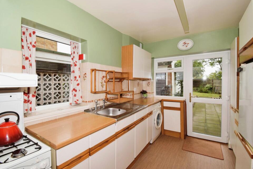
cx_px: 126
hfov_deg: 96.7
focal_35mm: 16
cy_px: 82
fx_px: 112
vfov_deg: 73.7
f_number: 13
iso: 1000
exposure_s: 1/60
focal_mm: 10
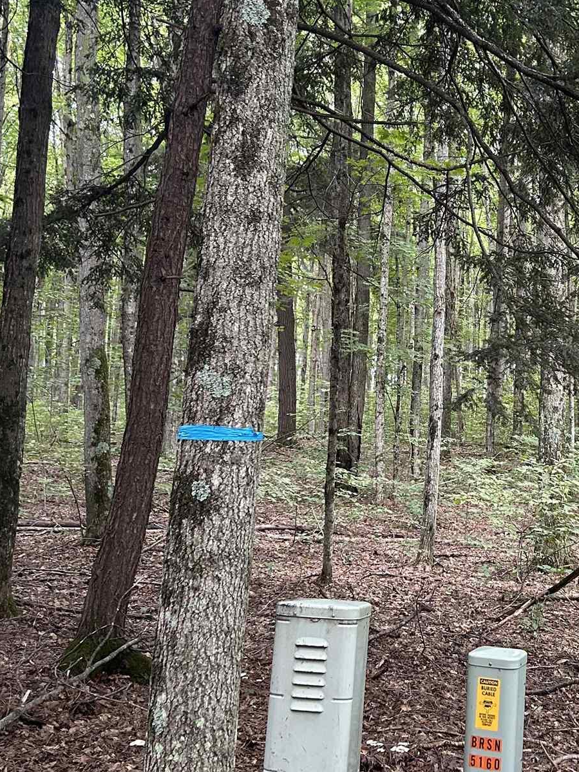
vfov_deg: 38.2
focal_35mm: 50
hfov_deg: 28.6
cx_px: 451
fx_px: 1115
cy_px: 370
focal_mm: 5.7
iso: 250
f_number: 1.5
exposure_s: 1/60
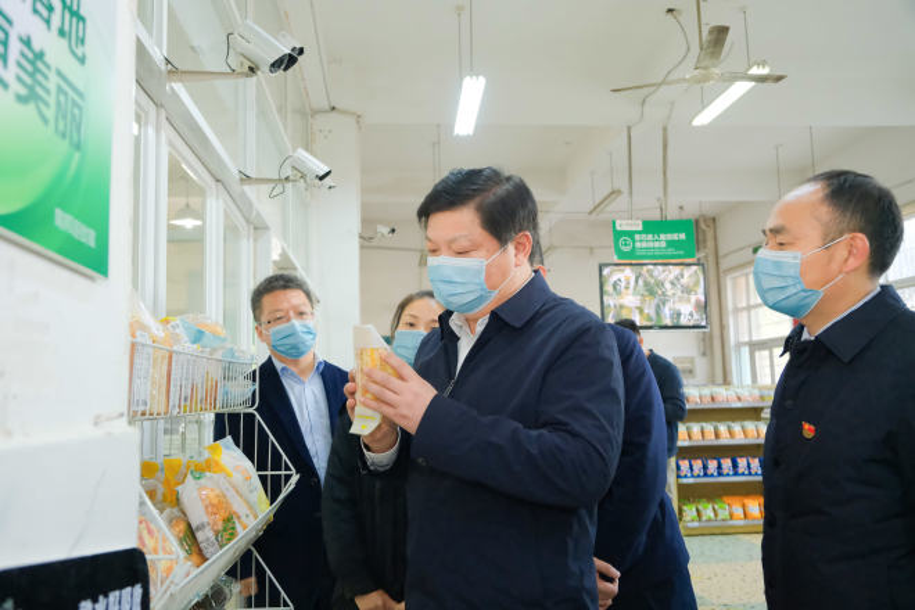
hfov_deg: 63.7
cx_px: 458
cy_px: 305
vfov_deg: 45.0
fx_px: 737
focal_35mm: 29
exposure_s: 1/125
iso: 2500
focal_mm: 19.2
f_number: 4
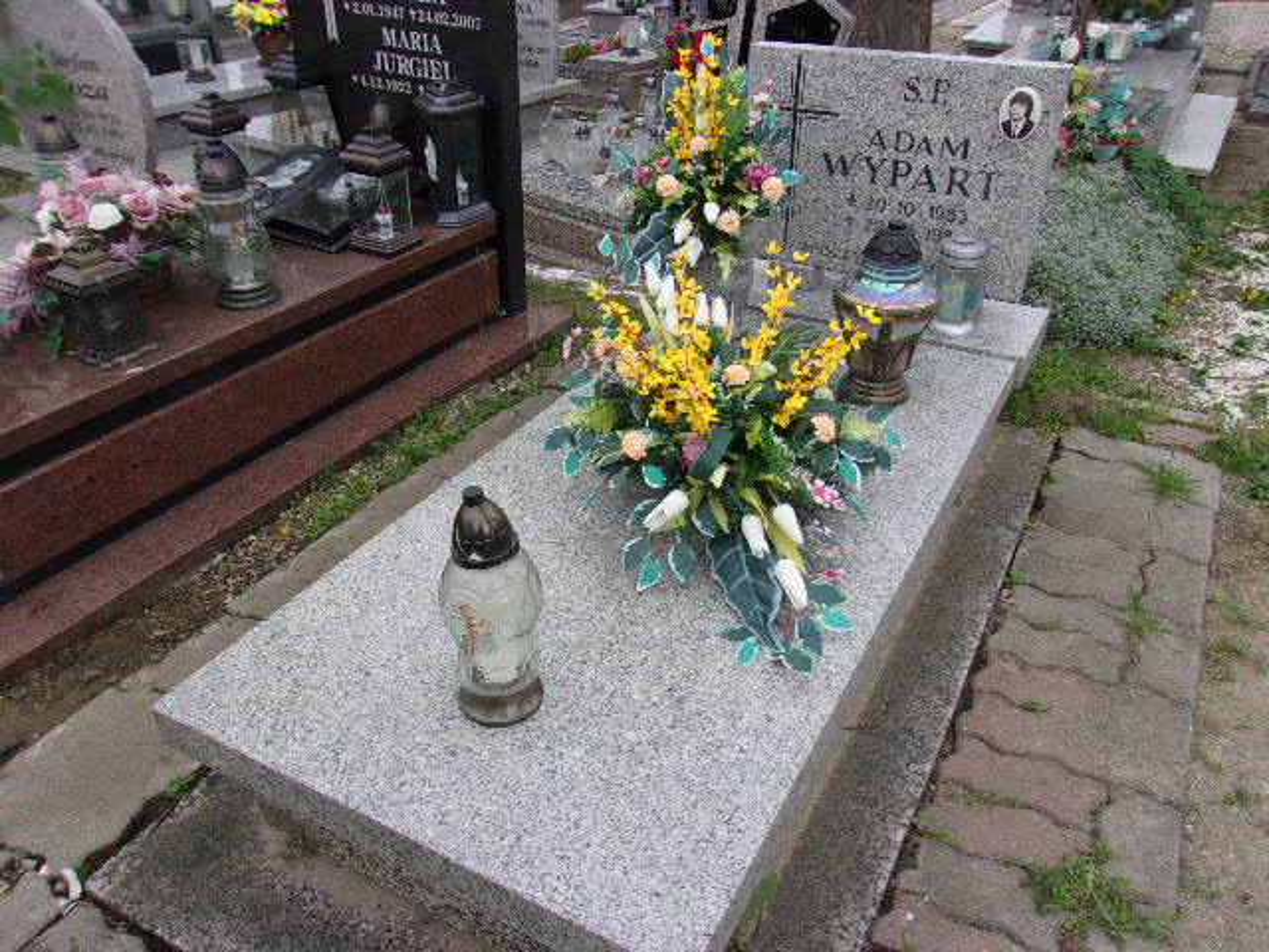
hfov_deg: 65.3
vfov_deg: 51.4
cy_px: 476
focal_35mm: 27
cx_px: 634
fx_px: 990
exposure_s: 1/160
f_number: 3
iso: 80
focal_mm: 4.9
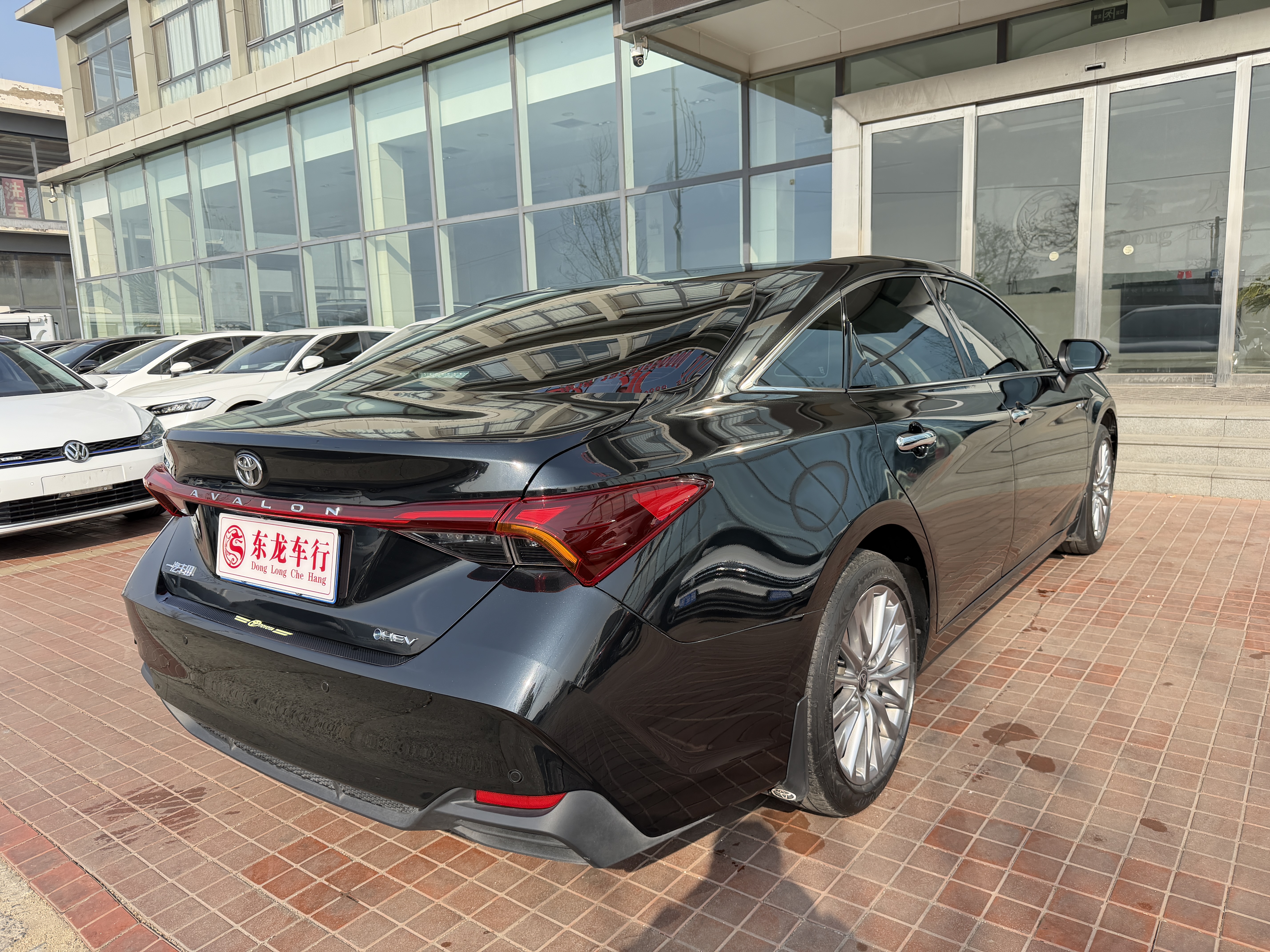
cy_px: 476
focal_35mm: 24
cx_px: 635
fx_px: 881
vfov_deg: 56.8
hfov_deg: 71.6
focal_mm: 6.76
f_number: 1.78
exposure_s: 1/2445
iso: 100
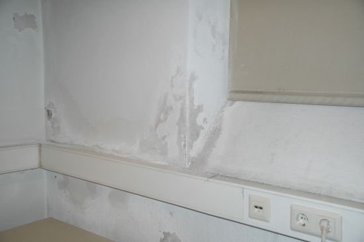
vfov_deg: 34.2
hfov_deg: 49.6
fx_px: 394
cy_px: 121
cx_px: 182
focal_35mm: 39
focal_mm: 26
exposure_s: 1/60
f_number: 4
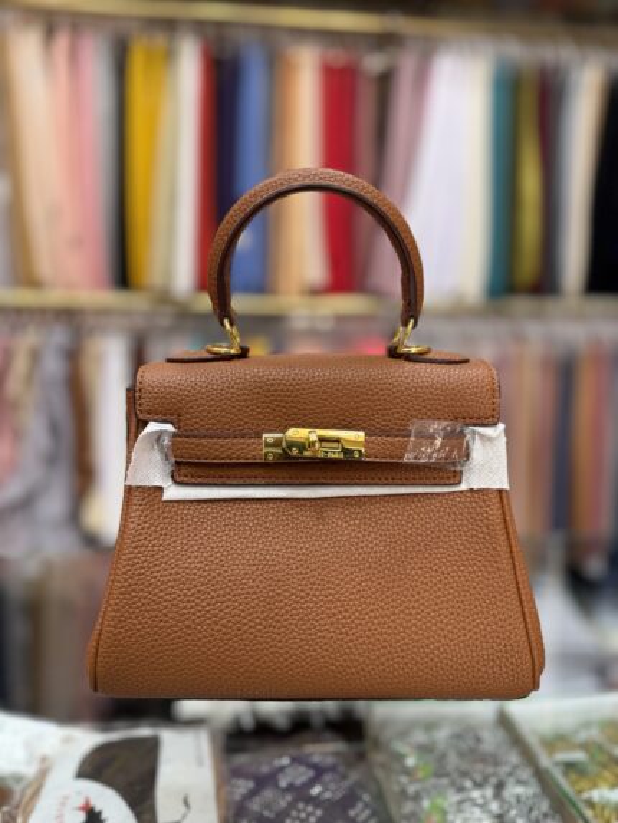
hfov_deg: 56.8
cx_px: 309
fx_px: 571
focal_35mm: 24
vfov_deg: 71.6
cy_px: 412
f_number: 1.78
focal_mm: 6.76
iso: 125
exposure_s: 1/121
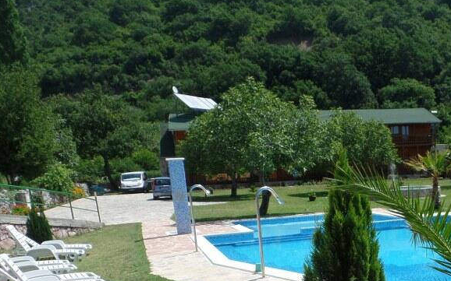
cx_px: 376
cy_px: 301
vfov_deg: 26.5
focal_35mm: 45
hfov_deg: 41.9
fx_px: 553
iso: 80
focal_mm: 4.1
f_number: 3.5
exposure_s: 1/1000
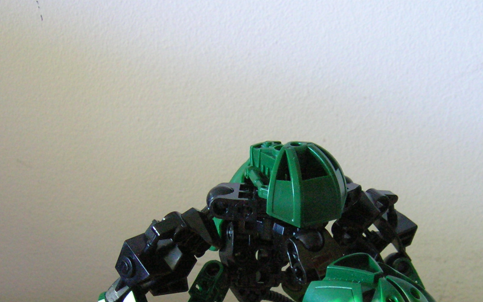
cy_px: 250
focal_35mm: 62
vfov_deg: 20.7
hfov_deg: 32.9
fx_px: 816
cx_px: 285
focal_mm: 5.7
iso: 200
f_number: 2.9
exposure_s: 1/2.1
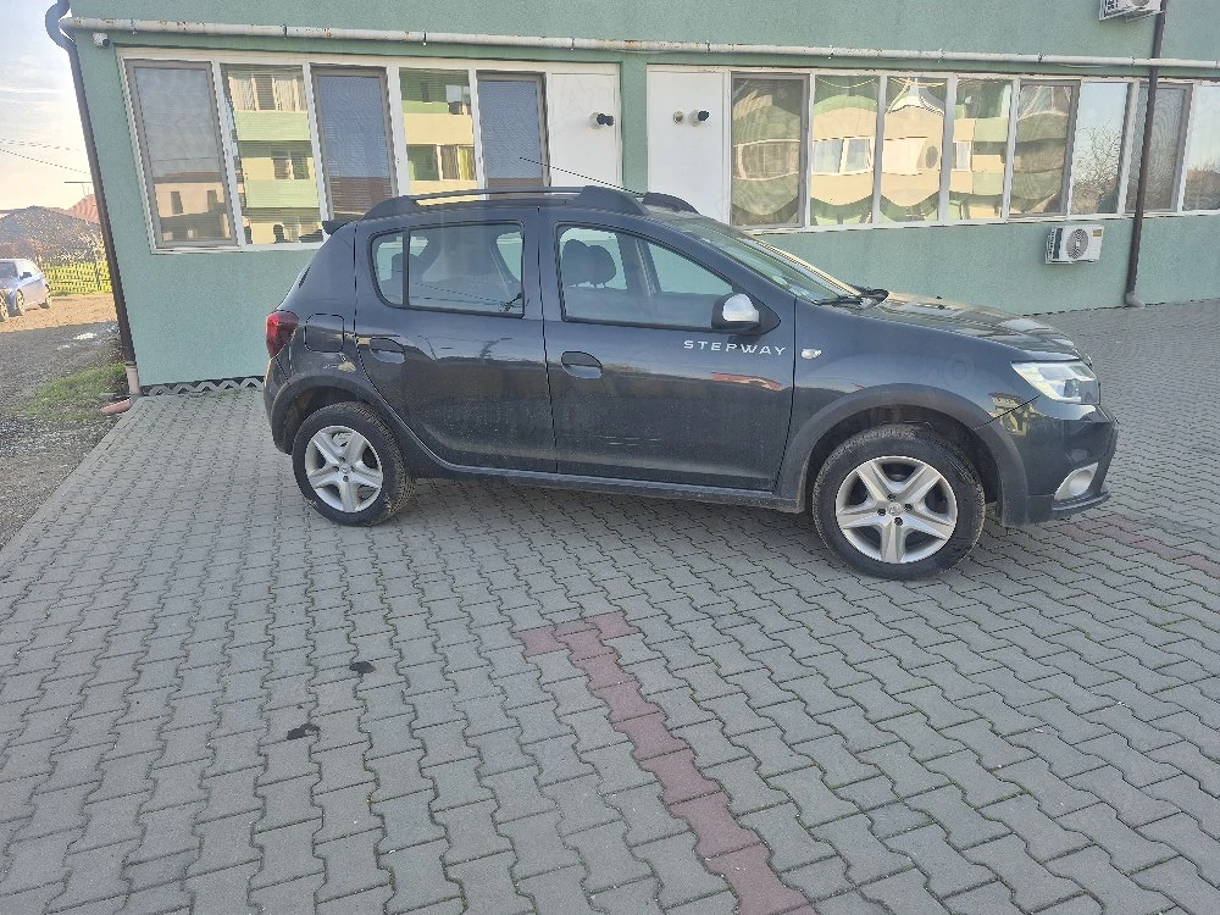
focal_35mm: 23
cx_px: 610
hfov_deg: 73.9
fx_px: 811
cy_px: 458
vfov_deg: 58.9
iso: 25
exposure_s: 1/476
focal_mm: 5.4
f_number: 1.8
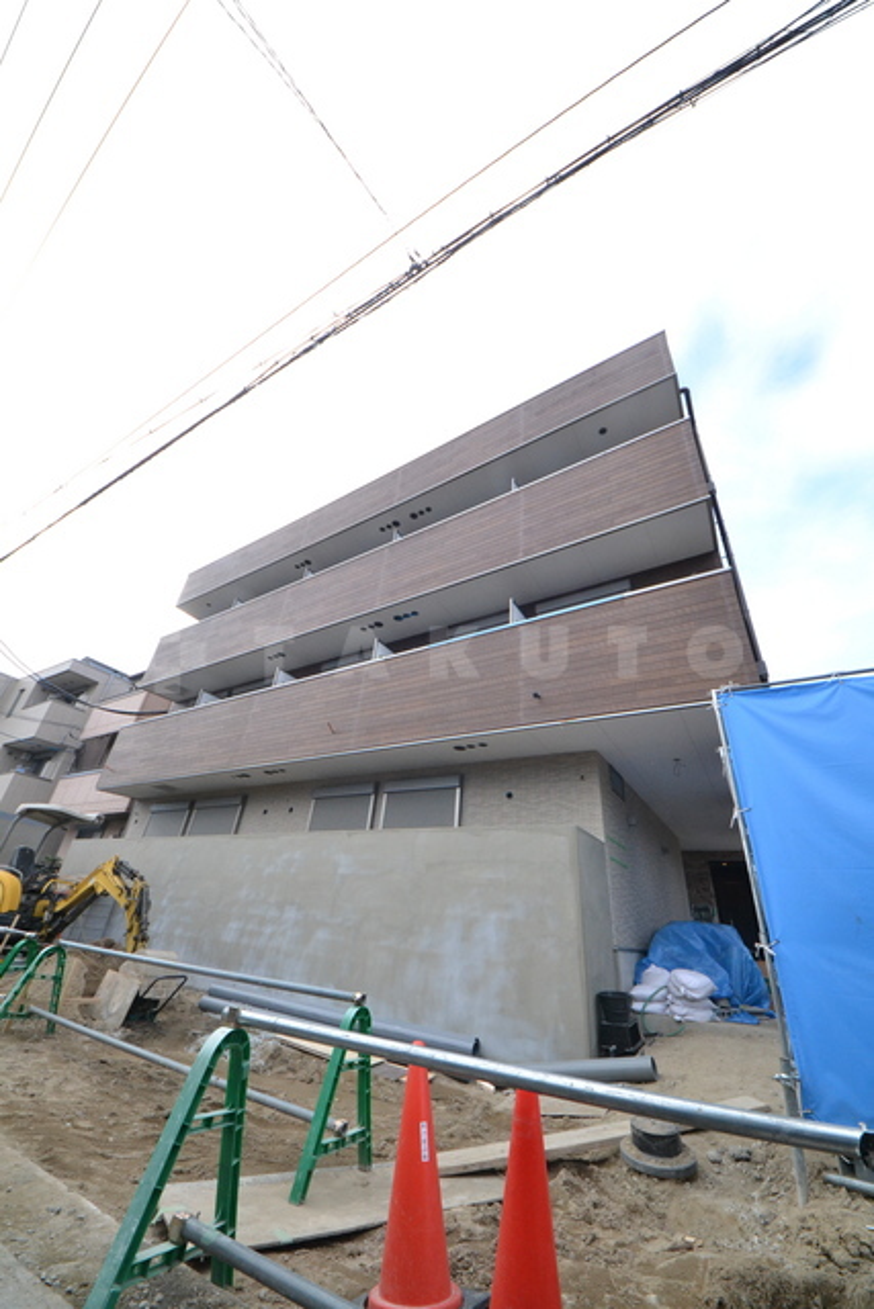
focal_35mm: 12
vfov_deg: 112.6
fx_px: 437
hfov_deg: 90.0
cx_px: 437
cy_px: 654
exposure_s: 1/500
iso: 1600
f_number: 11
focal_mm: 8
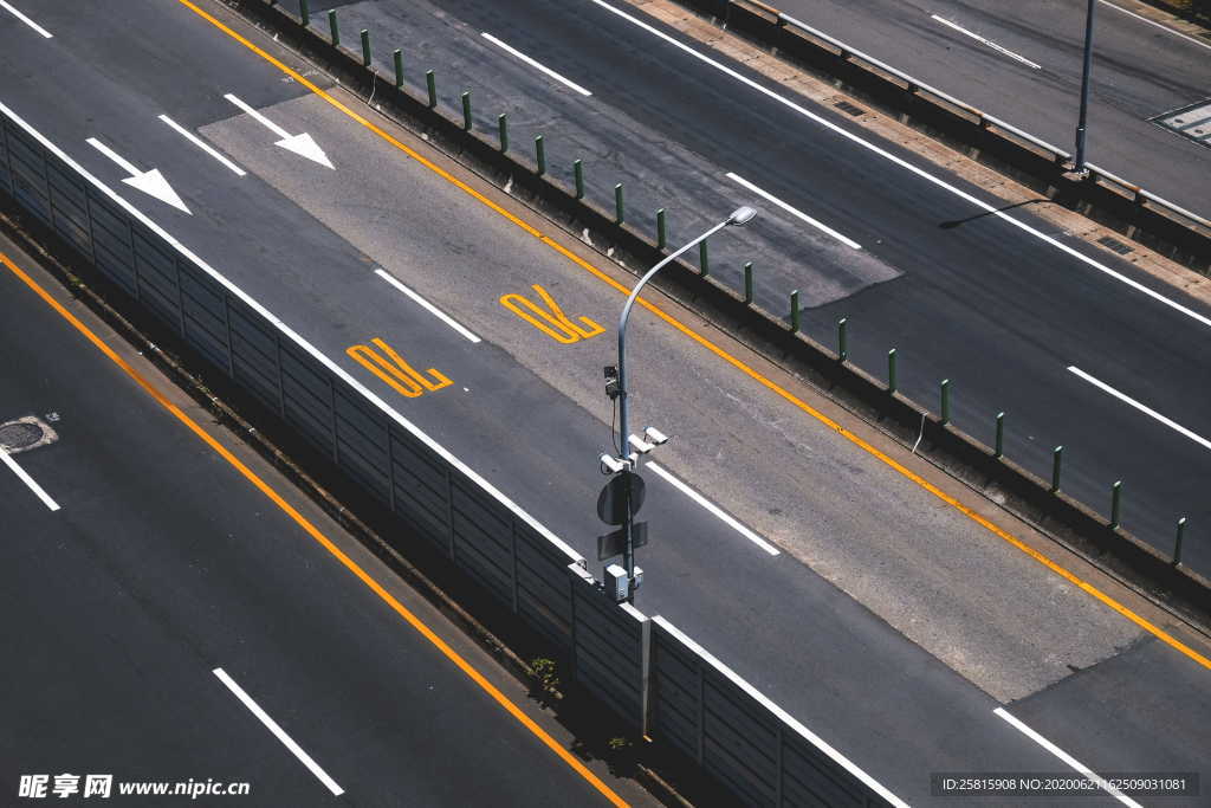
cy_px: 404
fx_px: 2792
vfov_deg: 16.5
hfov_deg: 24.5
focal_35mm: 83
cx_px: 606
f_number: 9
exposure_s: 1/500
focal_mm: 55
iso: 200
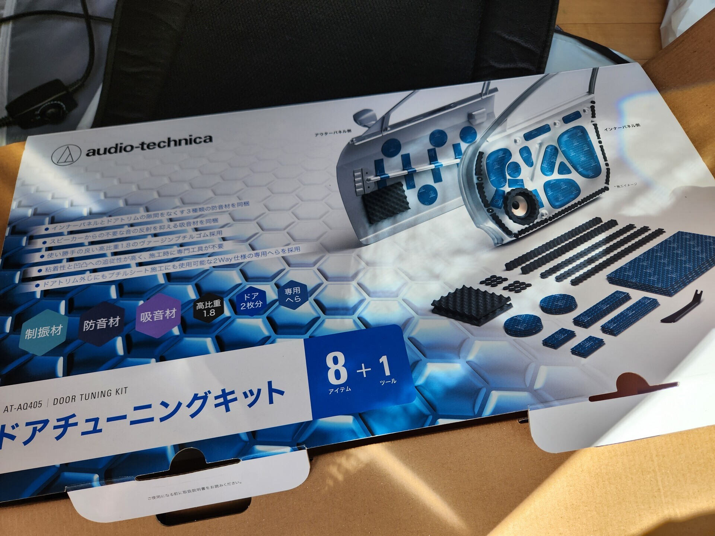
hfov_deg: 73.9
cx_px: 358
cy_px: 268
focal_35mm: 23
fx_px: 475
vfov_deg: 58.9
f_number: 1.8
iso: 20
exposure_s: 1/142
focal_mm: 5.4
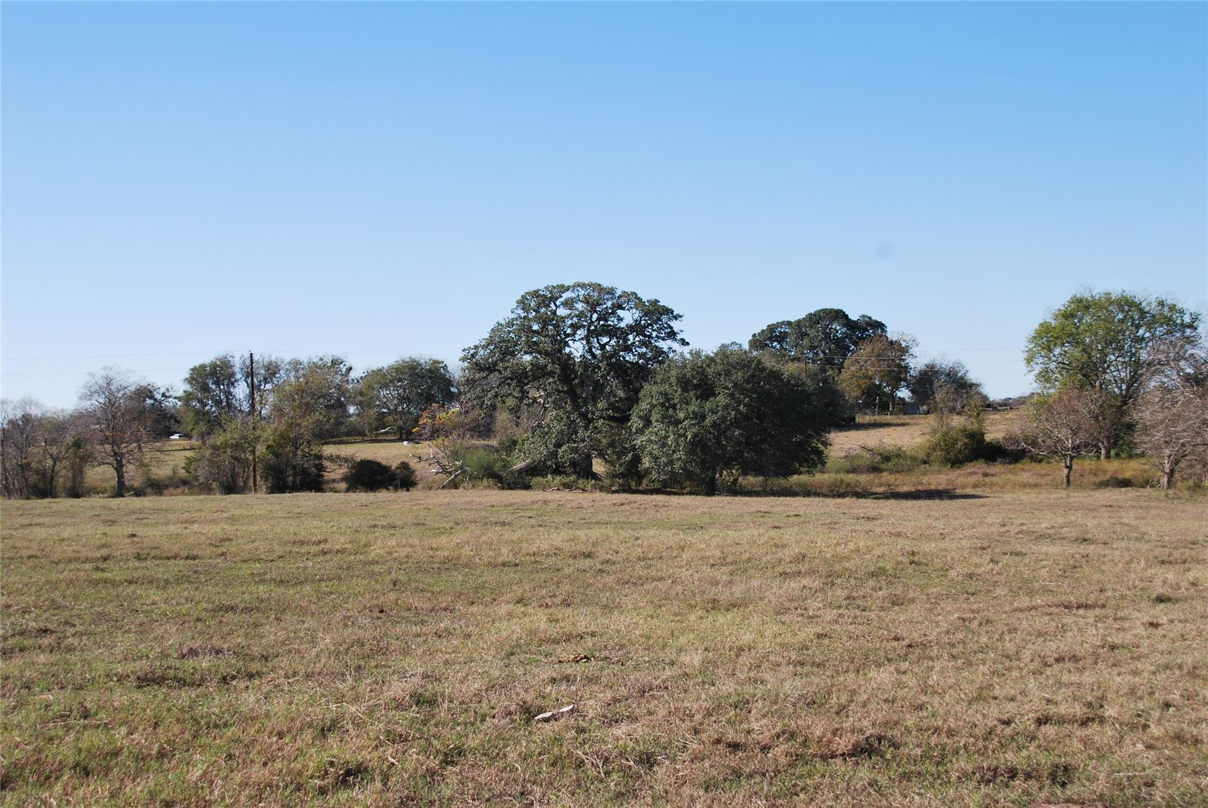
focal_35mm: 48
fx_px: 1612
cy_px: 404
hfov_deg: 41.1
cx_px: 604
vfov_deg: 28.1
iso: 100
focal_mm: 32
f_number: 8
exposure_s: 1/250
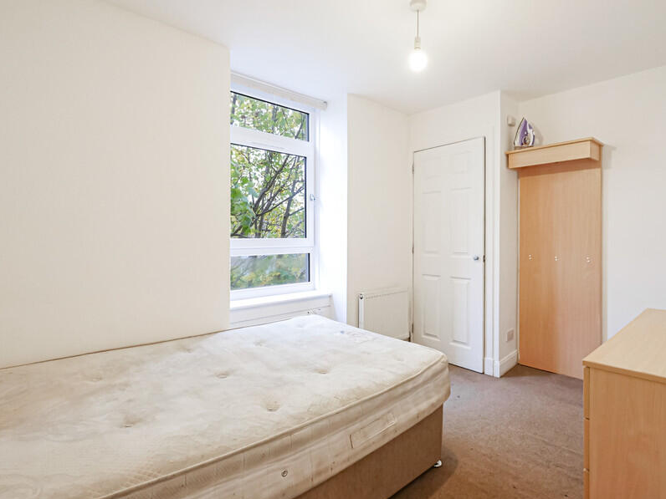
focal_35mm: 18
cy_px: 247
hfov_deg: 87.5
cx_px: 367
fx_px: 346
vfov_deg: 71.6
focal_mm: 7
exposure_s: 1/60
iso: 1600
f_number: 4
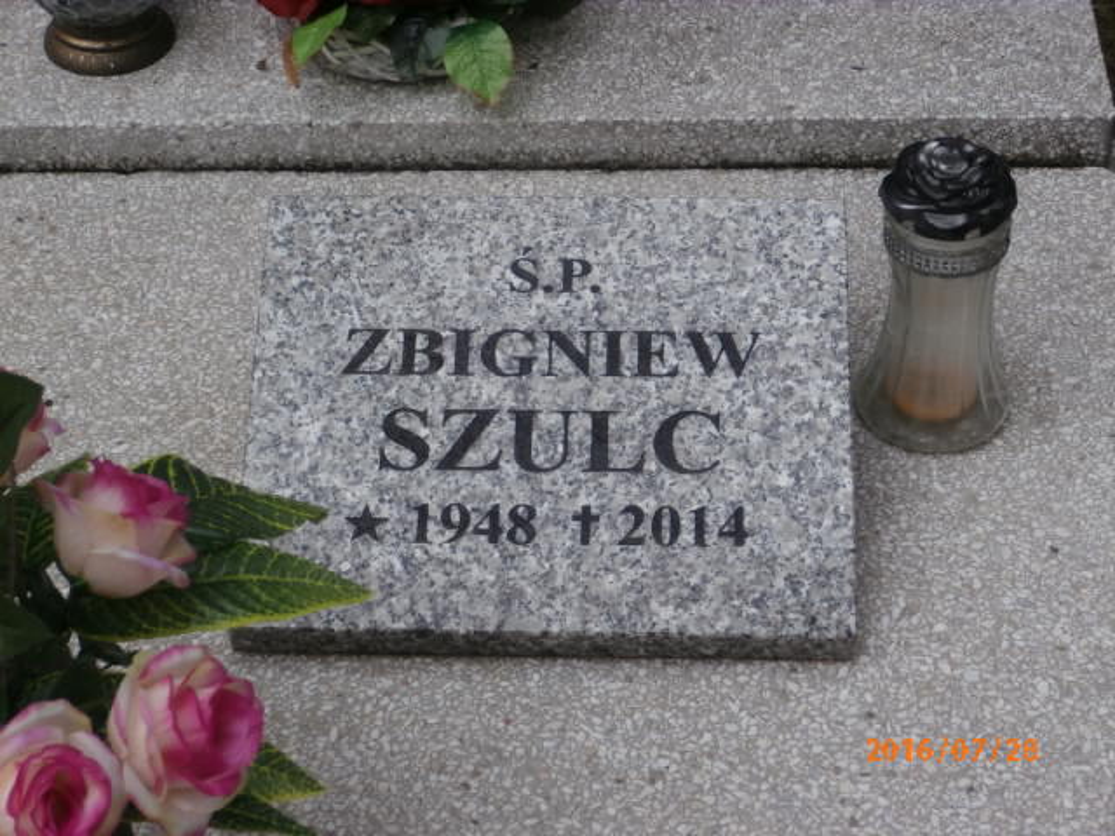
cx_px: 558
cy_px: 418
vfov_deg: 17.2
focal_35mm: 86
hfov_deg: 22.8
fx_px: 2770
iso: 100
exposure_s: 1/200
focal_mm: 15.16
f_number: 5
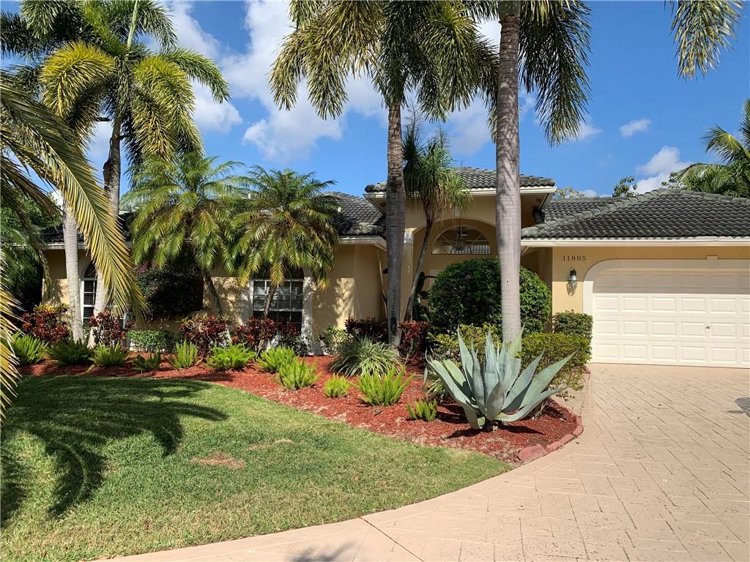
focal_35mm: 26
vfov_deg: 53.1
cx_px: 375
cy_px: 281
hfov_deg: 67.3
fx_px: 563
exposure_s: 1/2364
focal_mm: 4.25
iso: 25
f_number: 1.8
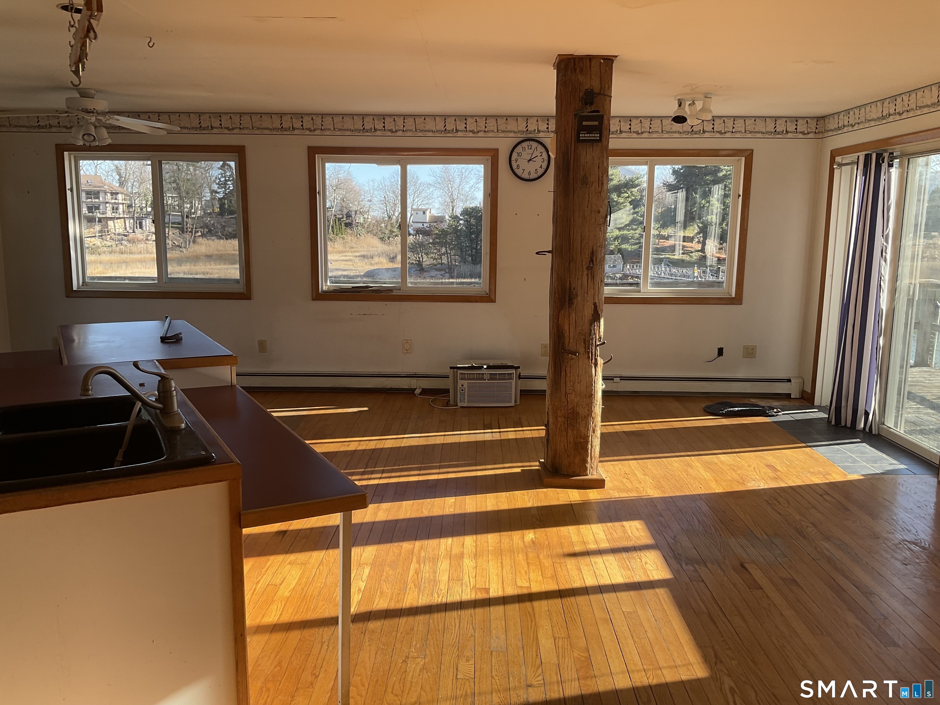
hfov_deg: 61.7
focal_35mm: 29
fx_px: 787
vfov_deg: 48.2
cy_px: 352
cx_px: 470
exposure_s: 1/300
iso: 16
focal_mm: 3
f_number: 1.8
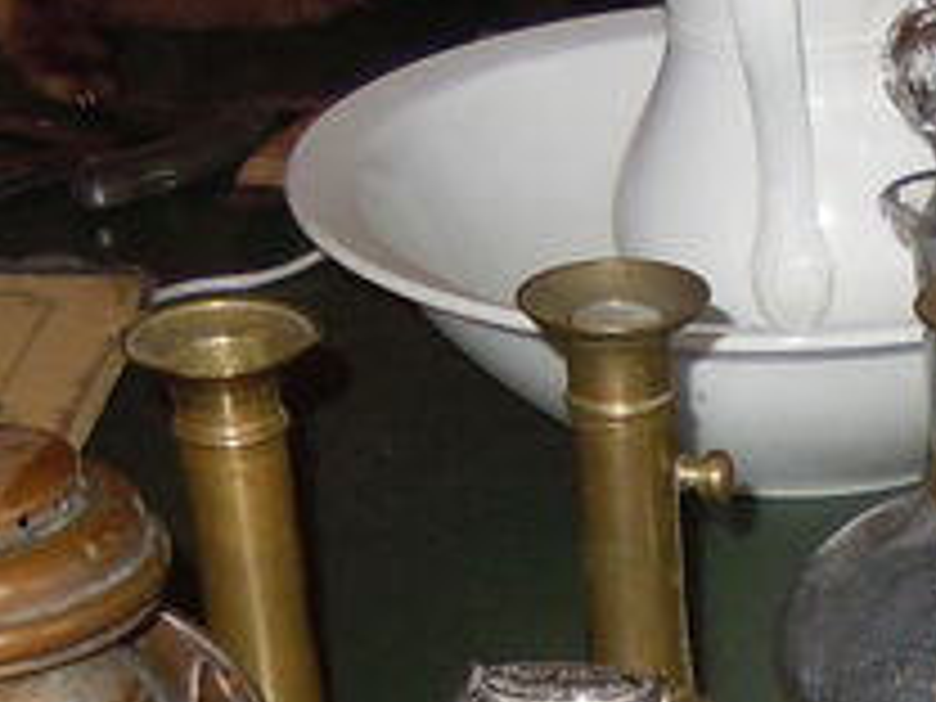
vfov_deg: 9.9
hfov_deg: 13.3
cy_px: 1094
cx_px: 1130
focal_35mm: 144
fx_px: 3894
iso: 200
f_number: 3.5
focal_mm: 5.4
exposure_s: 1/30
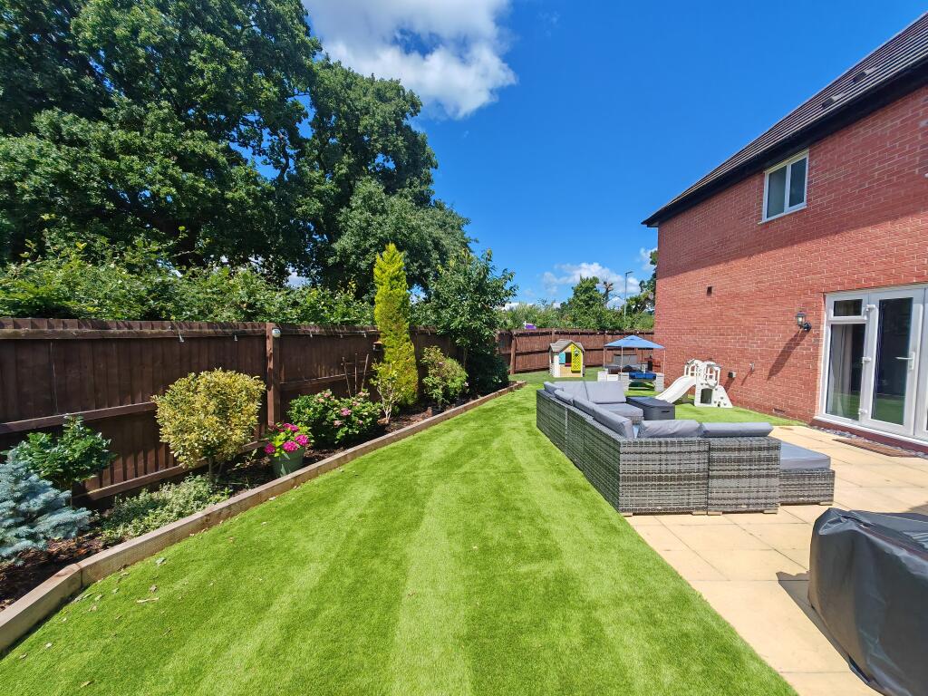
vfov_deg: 89.9
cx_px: 464
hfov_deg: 106.2
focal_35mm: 13
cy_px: 348
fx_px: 349
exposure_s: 1/750
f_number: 2
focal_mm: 1.82
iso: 50
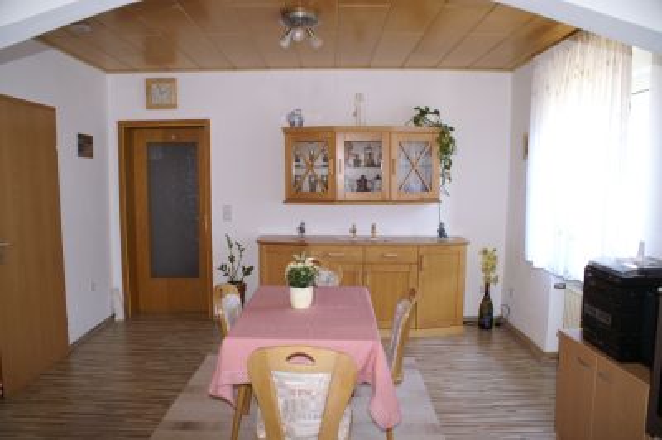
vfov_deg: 47.9
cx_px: 331
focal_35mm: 27
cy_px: 220
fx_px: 496
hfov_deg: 67.4
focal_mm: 18
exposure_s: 1/60
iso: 400
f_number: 3.5
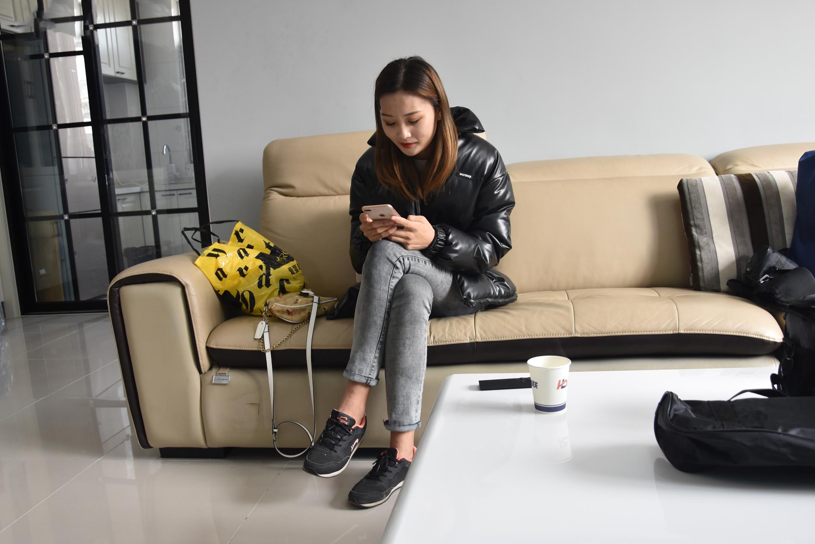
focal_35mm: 35
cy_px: 269
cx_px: 415
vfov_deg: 38.3
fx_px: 782
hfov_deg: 55.0
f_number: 5
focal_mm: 21
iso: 400
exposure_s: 1/80
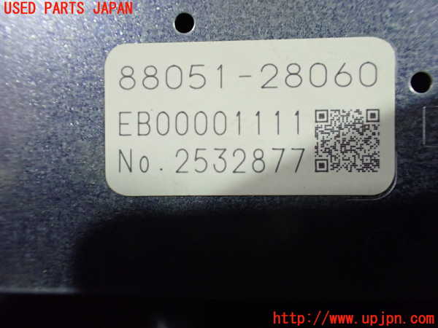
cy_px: 164
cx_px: 219
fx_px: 380
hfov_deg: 60.0
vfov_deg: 46.8
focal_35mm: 30
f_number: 2.3
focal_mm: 5.4
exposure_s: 1/60
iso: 800
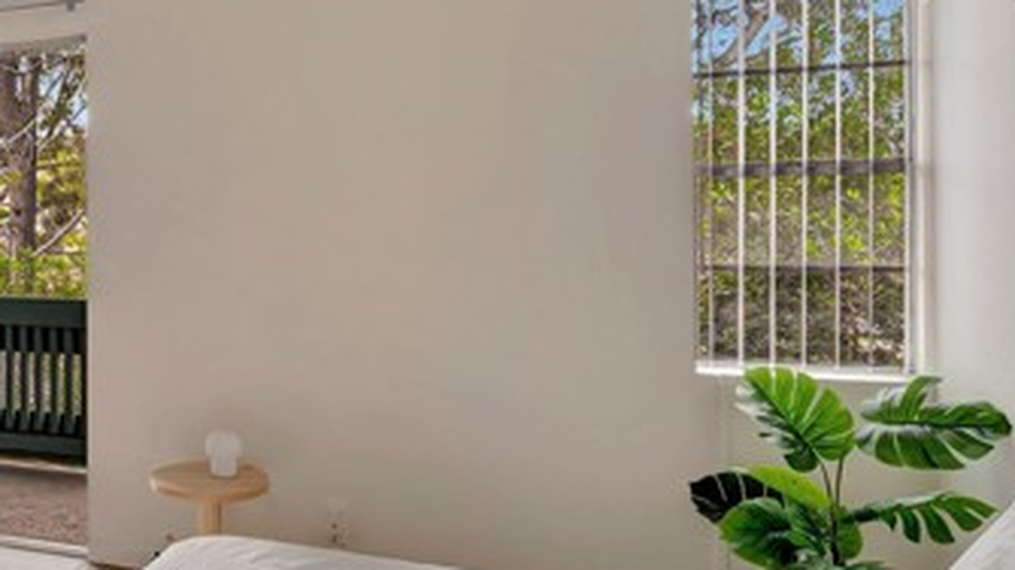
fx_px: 861
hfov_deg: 55.3
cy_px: 270
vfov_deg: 36.6
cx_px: 158
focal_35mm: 32
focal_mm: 16
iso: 400
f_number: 8
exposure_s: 1/30
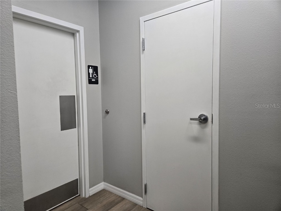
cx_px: 140
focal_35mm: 23
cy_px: 106
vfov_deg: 58.9
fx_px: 187
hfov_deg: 73.9
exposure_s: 1/120
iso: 125
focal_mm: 5.4
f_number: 1.8
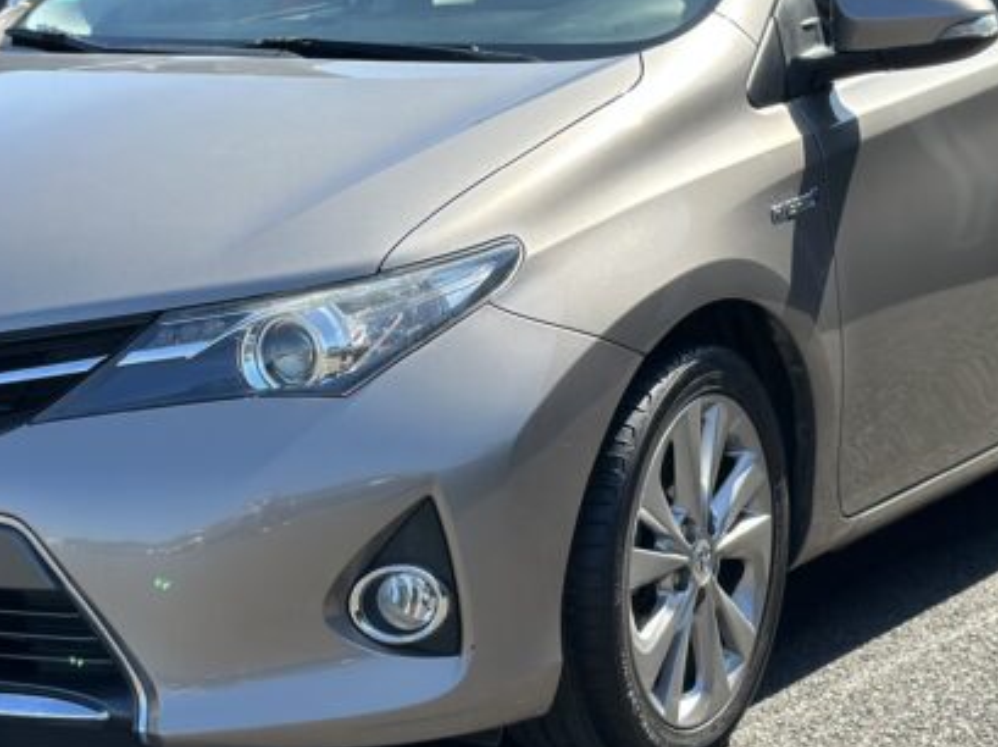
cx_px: 400
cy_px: 320
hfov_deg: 20.9
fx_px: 2708
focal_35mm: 94
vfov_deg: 15.7
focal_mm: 6.86
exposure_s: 1/2203
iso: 80
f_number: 1.78
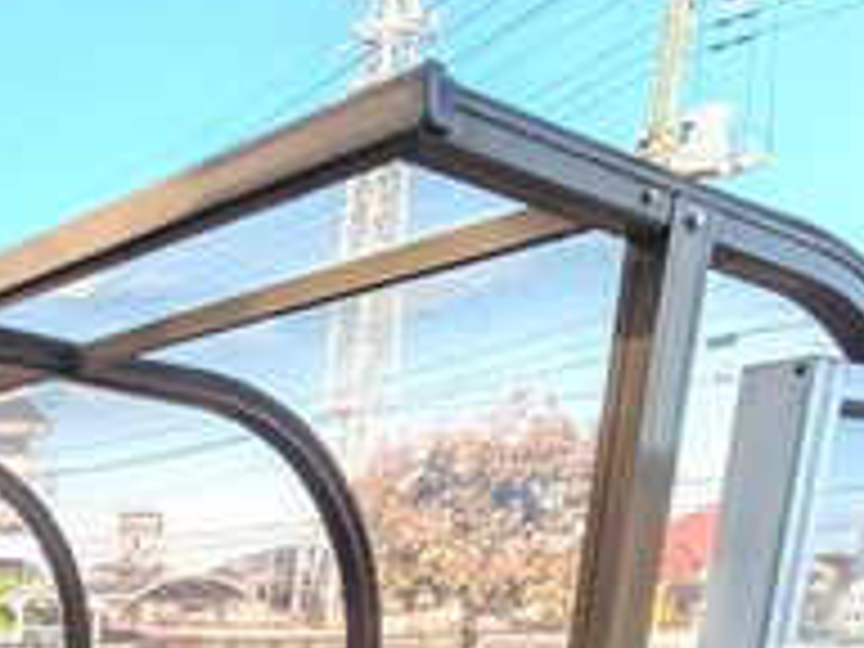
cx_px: -166
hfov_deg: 31.5
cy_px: 940
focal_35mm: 51
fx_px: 1273
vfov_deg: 23.5
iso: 43
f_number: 2.2
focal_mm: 1.83
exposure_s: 1/1203
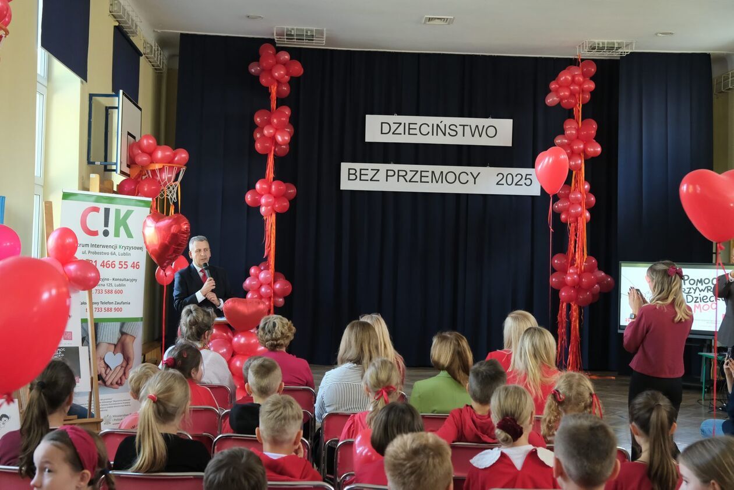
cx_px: 367
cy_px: 245
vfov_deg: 31.9
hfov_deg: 46.4
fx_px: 857
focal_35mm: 42
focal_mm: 28.1
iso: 3200
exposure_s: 1/160
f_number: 4
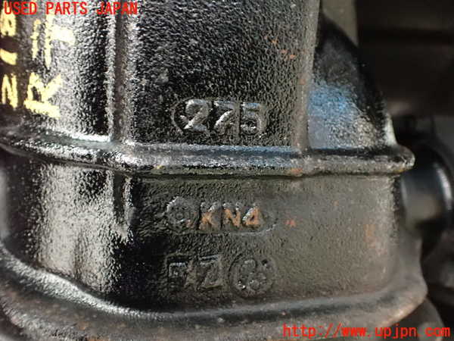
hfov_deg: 60.0
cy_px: 170
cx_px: 227
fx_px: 393
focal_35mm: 30
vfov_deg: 46.8
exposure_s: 1/15
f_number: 2.3
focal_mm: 5.4
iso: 1600
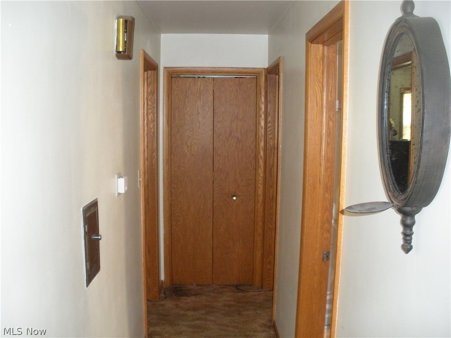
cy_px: 169
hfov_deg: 51.4
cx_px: 226
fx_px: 469
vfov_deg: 39.7
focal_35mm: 36
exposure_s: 1/8
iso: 400
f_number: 3.5
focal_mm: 6.3
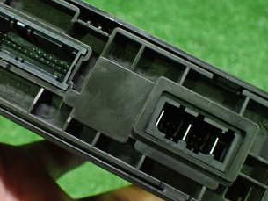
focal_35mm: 59
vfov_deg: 24.8
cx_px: 92
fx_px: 457
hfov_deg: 32.5
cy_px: 87
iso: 800
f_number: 2.3
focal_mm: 5.4
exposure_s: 1/50
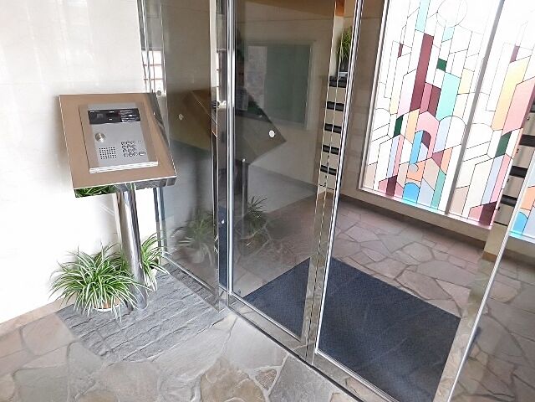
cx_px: 268
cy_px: 201
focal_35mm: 23
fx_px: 355
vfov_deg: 58.9
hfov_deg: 73.9
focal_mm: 4
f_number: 3
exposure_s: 1/30
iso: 220
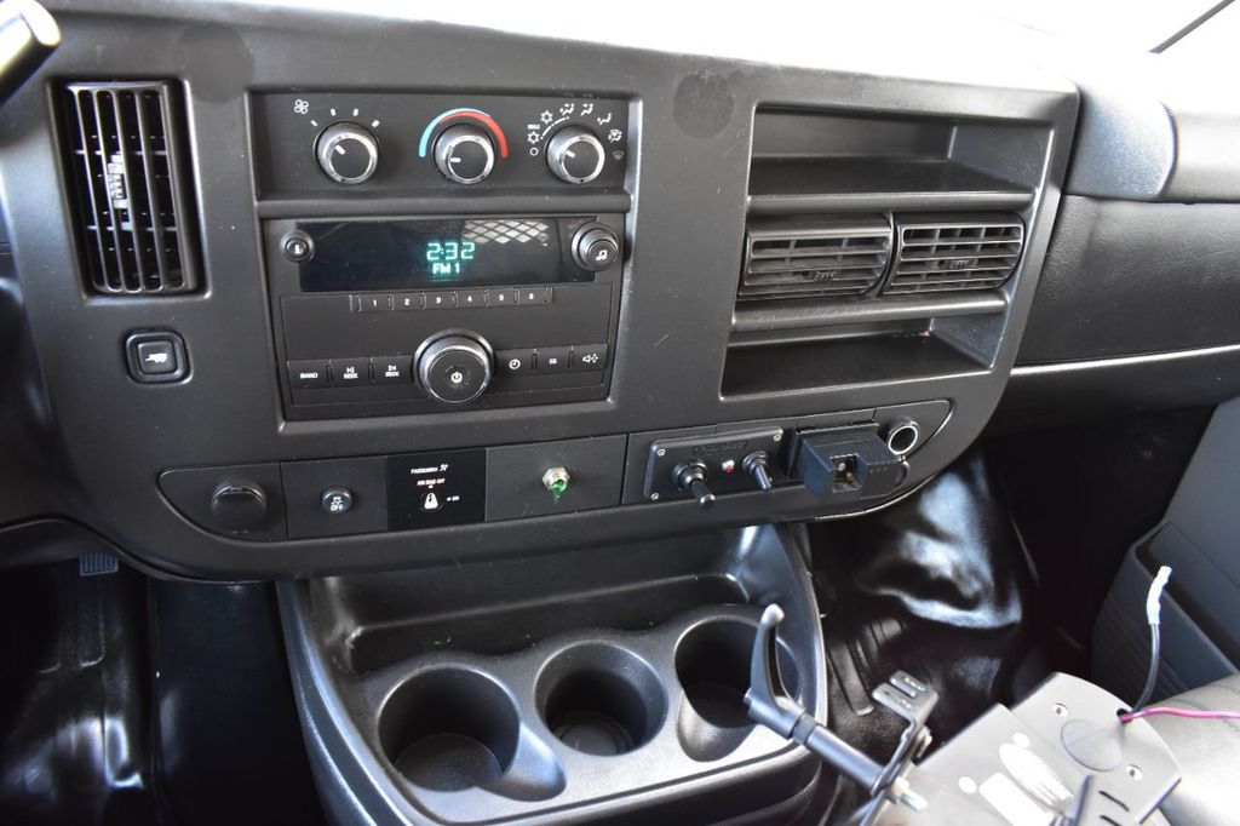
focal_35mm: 27
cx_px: 620
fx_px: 930
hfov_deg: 67.4
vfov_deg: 47.9
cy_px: 413
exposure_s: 1/15
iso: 1600
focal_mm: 18
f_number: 5
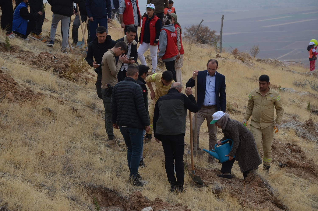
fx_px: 1322
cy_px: 106
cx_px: 159
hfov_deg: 13.7
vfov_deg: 9.1
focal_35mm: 150
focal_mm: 100
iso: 110
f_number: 8
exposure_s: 1/250
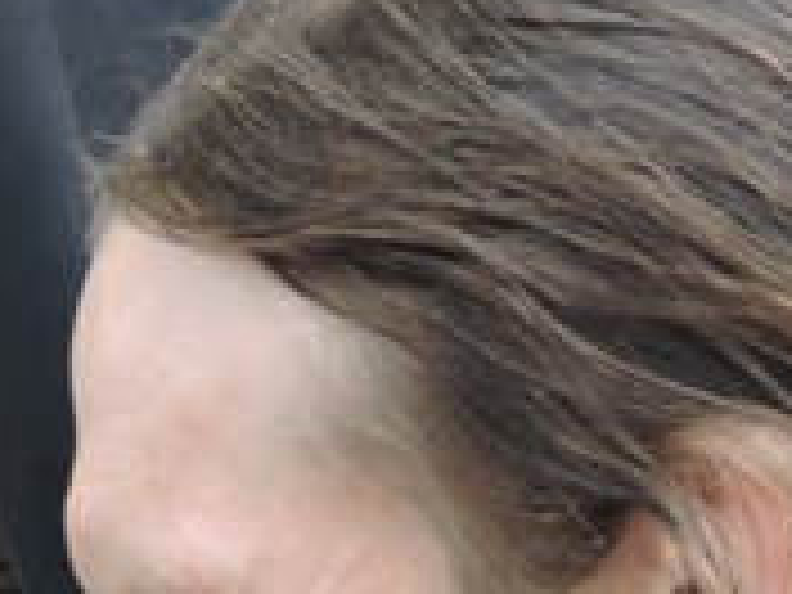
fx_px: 20775
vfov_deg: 1.6
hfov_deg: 2.2
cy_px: 342
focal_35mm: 908
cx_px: -518
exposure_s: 1/320
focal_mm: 44.6
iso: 400
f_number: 4.7
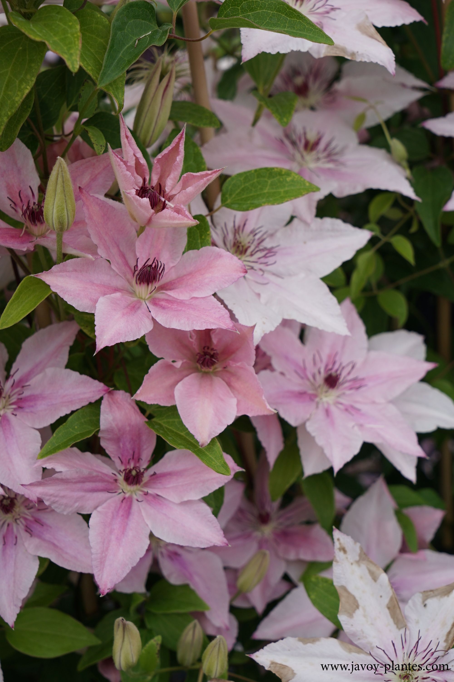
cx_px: 227
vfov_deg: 36.9
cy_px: 341
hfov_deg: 25.0
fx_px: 1023
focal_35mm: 54
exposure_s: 1/320
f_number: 10
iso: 250
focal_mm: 54
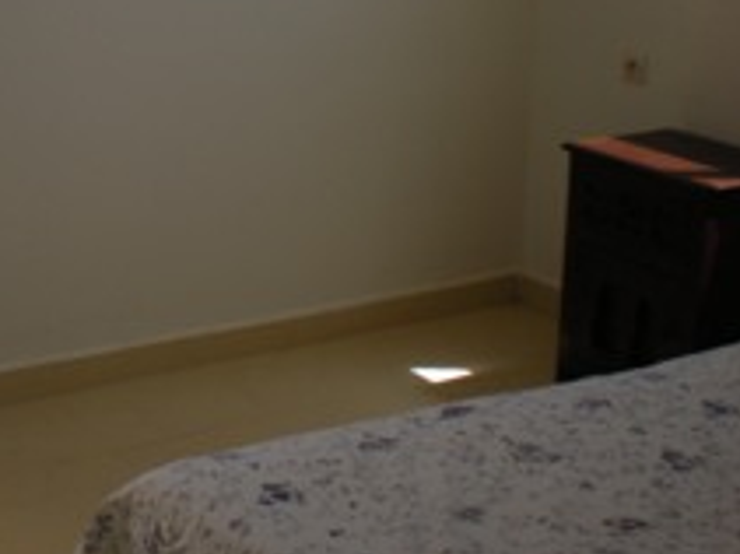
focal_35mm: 72
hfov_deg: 26.6
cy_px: 88
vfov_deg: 20.1
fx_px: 1538
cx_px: 158
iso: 64
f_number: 4.6
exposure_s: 1/178
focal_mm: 6.3
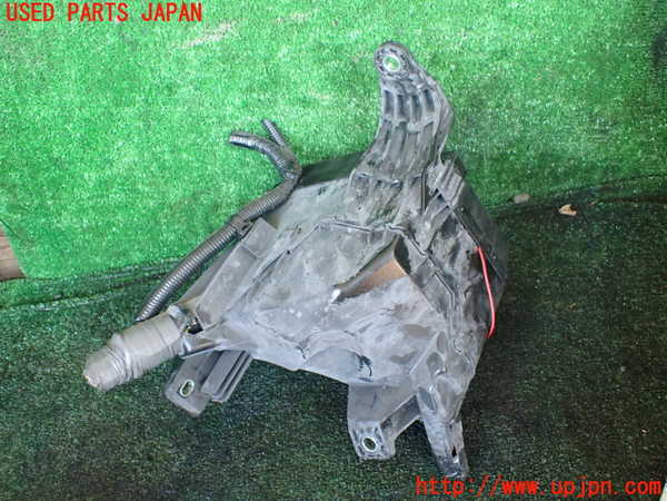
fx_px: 578
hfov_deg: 60.0
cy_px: 250
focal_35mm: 30
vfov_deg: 46.8
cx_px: 334
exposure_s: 1/100
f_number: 2.3
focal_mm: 5.4
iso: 800
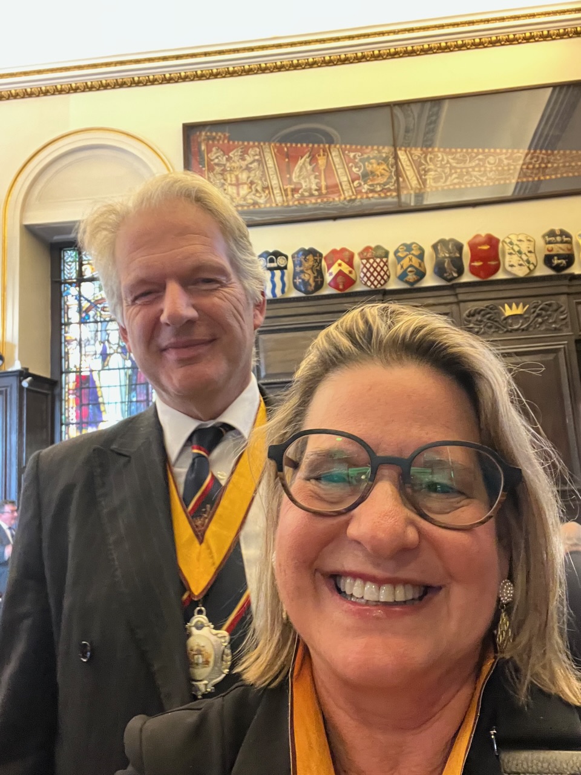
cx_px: 290
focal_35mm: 30
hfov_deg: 46.8
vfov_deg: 60.0
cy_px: 388
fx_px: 671
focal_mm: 2.71
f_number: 2.2
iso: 640
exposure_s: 1/17
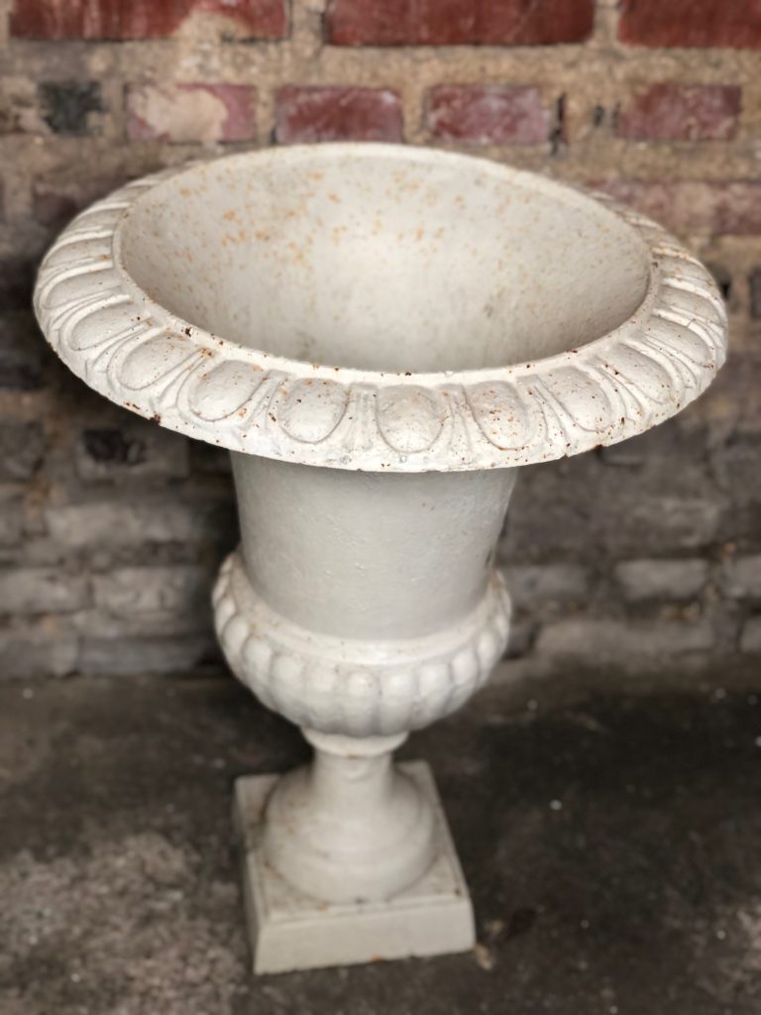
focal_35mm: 52
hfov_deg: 28.0
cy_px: 508
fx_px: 1524
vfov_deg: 36.8
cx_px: 380
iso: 80
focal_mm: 6
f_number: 2.4
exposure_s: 1/33
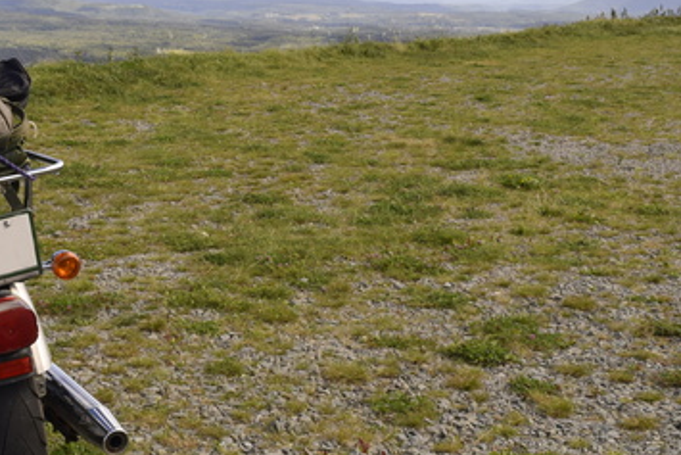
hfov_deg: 27.7
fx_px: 1362
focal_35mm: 72
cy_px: 107
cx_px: 169
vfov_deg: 18.8
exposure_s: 1/60
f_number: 11
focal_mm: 24
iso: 200
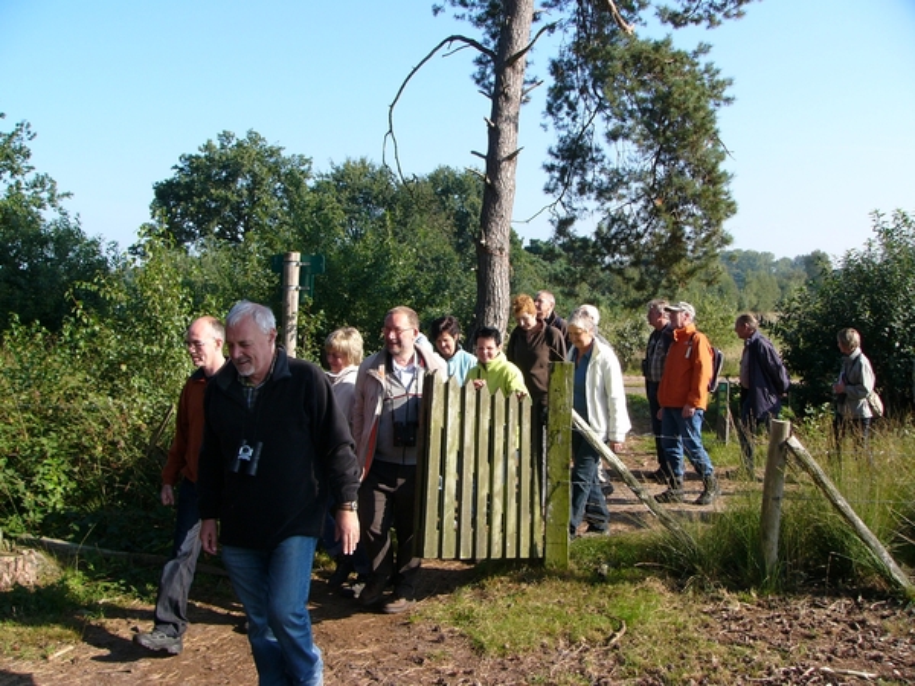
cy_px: 343
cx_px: 458
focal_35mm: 36
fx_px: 952
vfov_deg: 39.7
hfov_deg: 51.4
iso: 50
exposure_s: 1/250
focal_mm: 6
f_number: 4
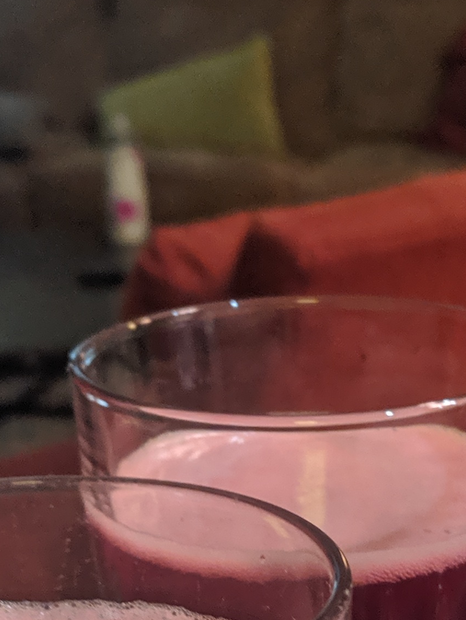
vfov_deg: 19.6
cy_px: 666
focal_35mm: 96
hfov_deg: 15.3
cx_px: 386
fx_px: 1722
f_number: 1.8
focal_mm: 4.44
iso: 376
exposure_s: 1/40.1
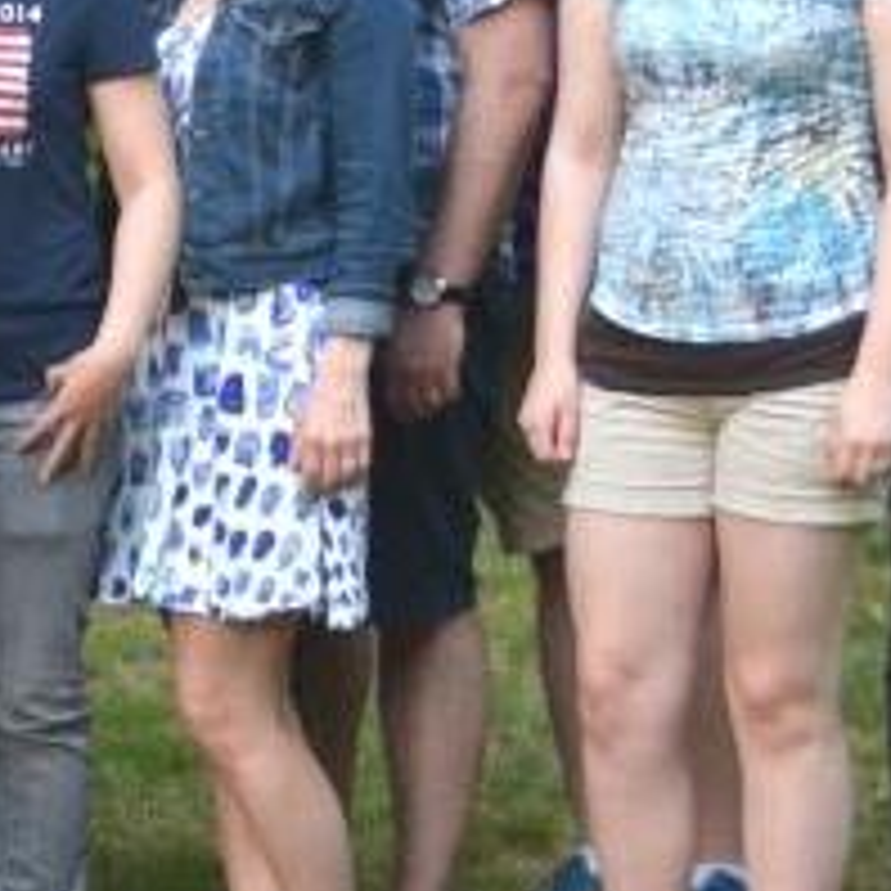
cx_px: -889
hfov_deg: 11.9
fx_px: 3815
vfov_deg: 13.3
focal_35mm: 131
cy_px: 266
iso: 800
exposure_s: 1/40
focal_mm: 22
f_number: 3.8
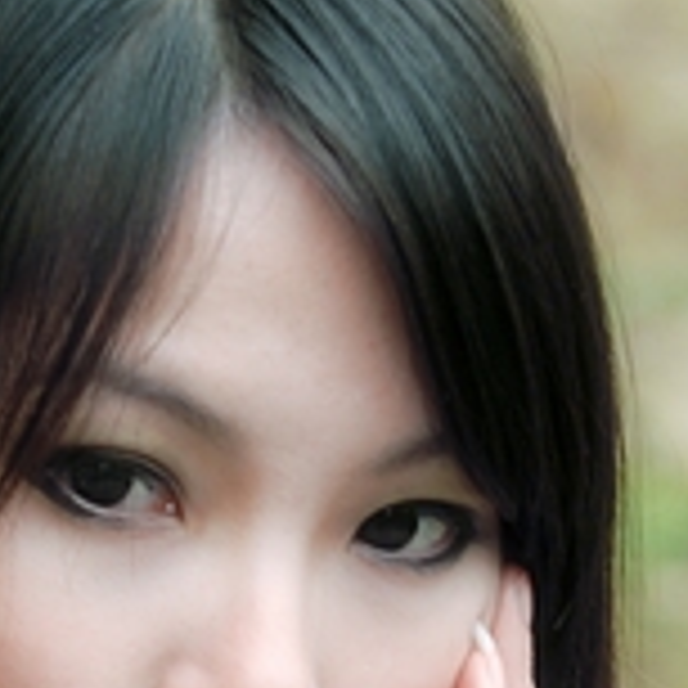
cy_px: 890
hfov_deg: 3.1
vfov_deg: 3.1
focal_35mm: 567
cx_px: 355
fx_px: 12755
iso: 100
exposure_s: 1/40
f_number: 3.5
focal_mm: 85
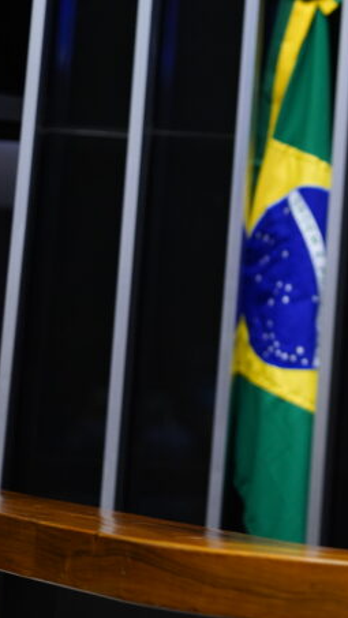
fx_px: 2476
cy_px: 273
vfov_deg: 14.2
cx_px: 442
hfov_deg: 7.9
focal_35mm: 151
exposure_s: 1/250
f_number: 1.8
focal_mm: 85
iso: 2000
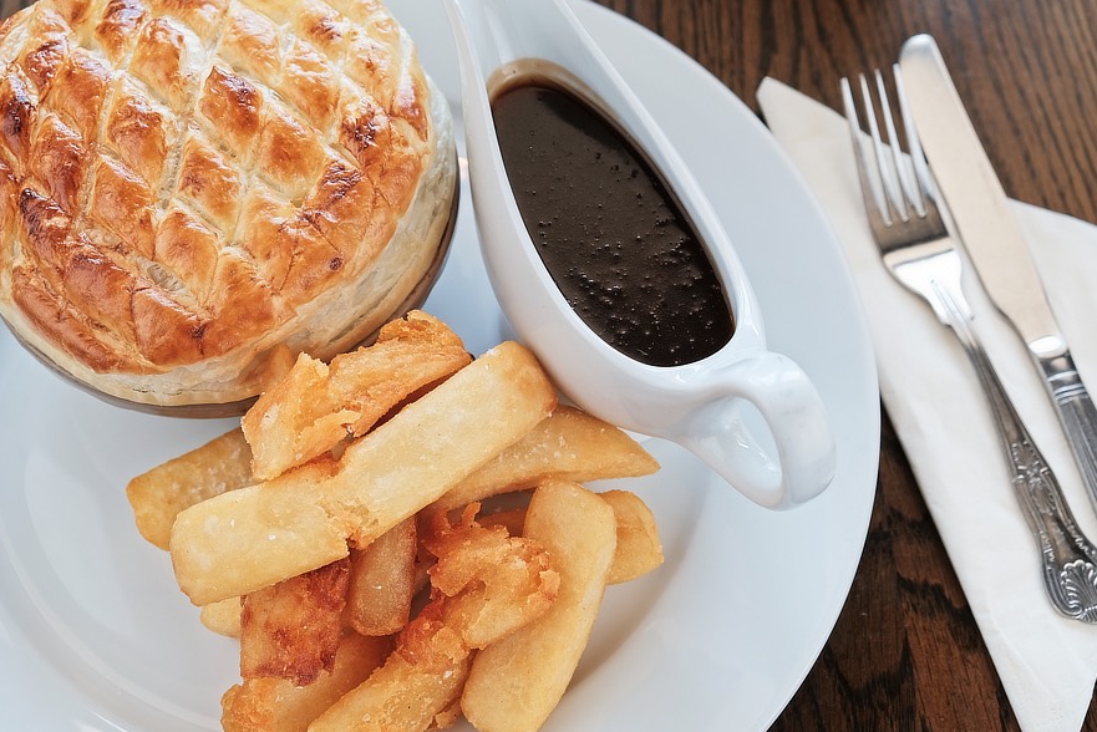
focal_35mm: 48
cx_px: 557
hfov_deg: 41.1
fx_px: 1463
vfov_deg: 28.1
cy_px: 368
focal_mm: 31.5
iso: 200
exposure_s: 1/20
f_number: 5.6
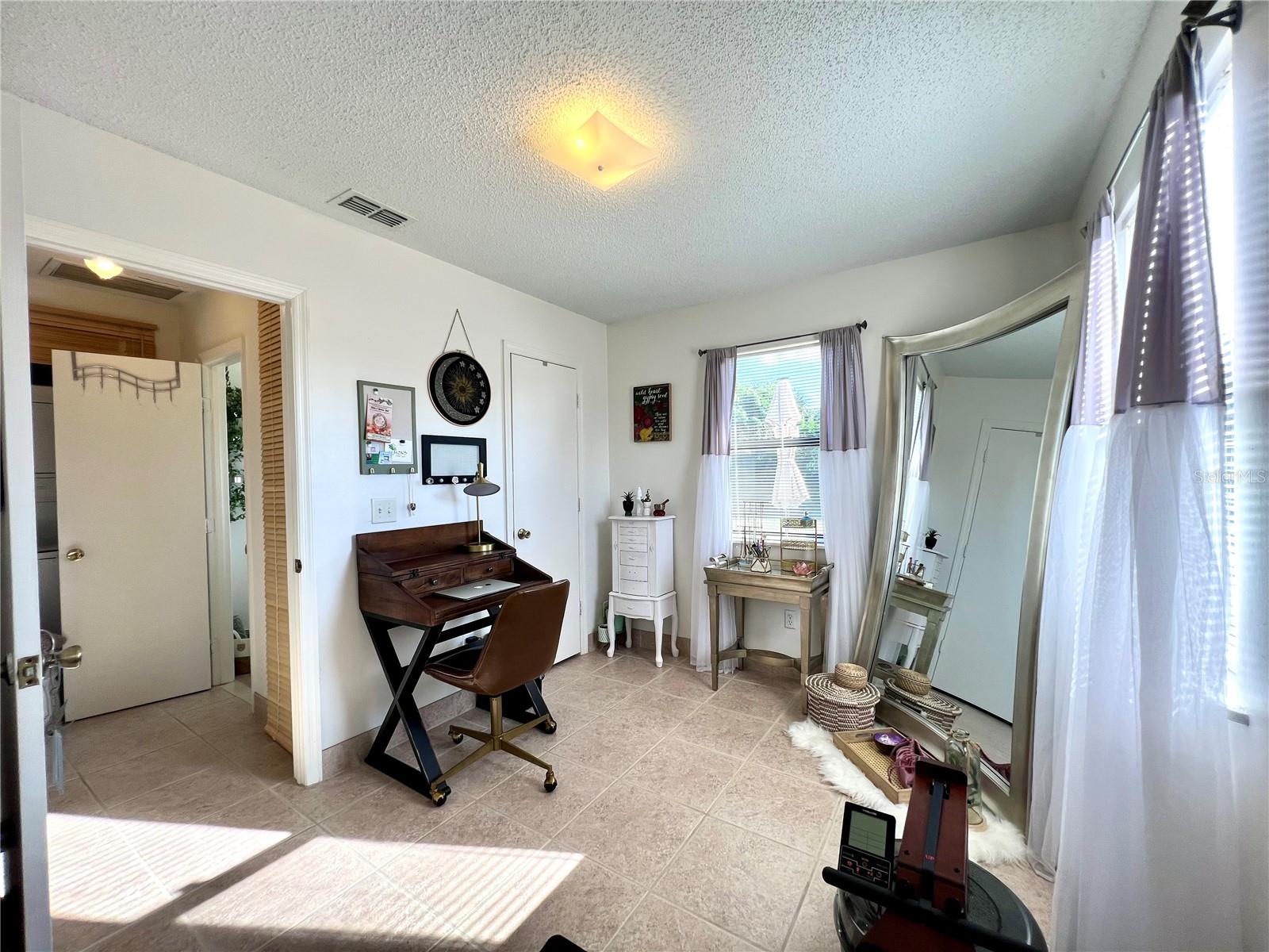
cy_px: 476
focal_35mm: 13
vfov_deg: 89.9
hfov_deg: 106.2
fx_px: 477
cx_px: 634
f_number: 1.8
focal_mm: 1.57
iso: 32
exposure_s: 1/120
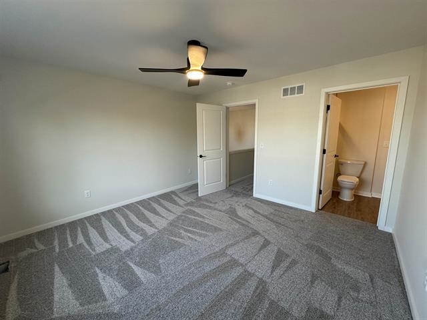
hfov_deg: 102.1
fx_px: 173
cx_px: 214
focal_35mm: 14
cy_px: 160
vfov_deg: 85.7
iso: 160
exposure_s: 1/120
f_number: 2.2
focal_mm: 2.22
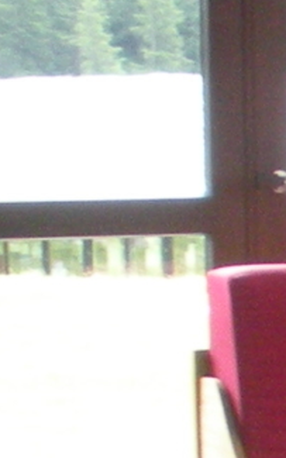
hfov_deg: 4.2
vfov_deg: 7.1
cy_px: 533
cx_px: 1100
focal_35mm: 292
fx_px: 3643
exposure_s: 1/59
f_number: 3.5
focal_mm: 6.3
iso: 230
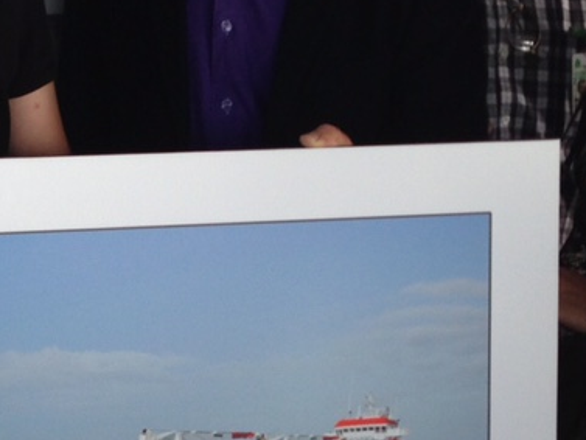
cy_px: 253
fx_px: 1897
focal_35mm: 112
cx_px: 135
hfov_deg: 17.4
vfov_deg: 13.2
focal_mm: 4.12
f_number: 2.4
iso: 50
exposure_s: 1/40
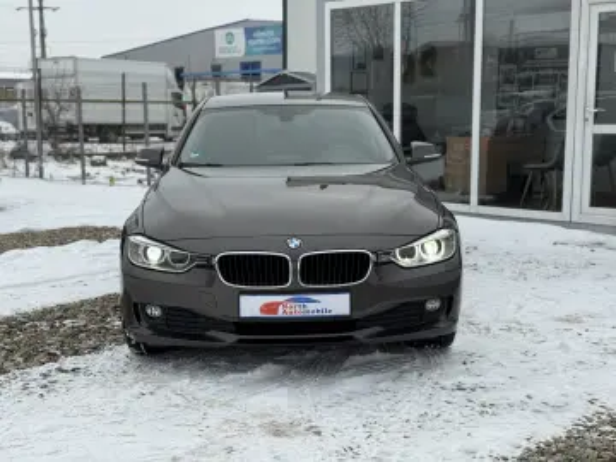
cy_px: 231
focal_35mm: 48
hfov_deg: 39.7
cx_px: 308
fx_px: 854
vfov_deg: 30.3
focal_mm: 6.76
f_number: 1.78
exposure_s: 1/4878
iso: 80
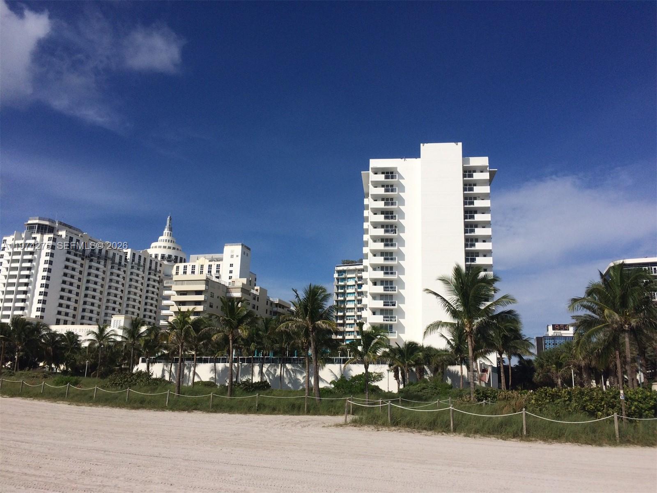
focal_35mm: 29
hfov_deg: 61.7
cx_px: 328
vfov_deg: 48.2
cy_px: 246
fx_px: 550
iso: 40
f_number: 2.2
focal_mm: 4.15
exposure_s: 1/5882
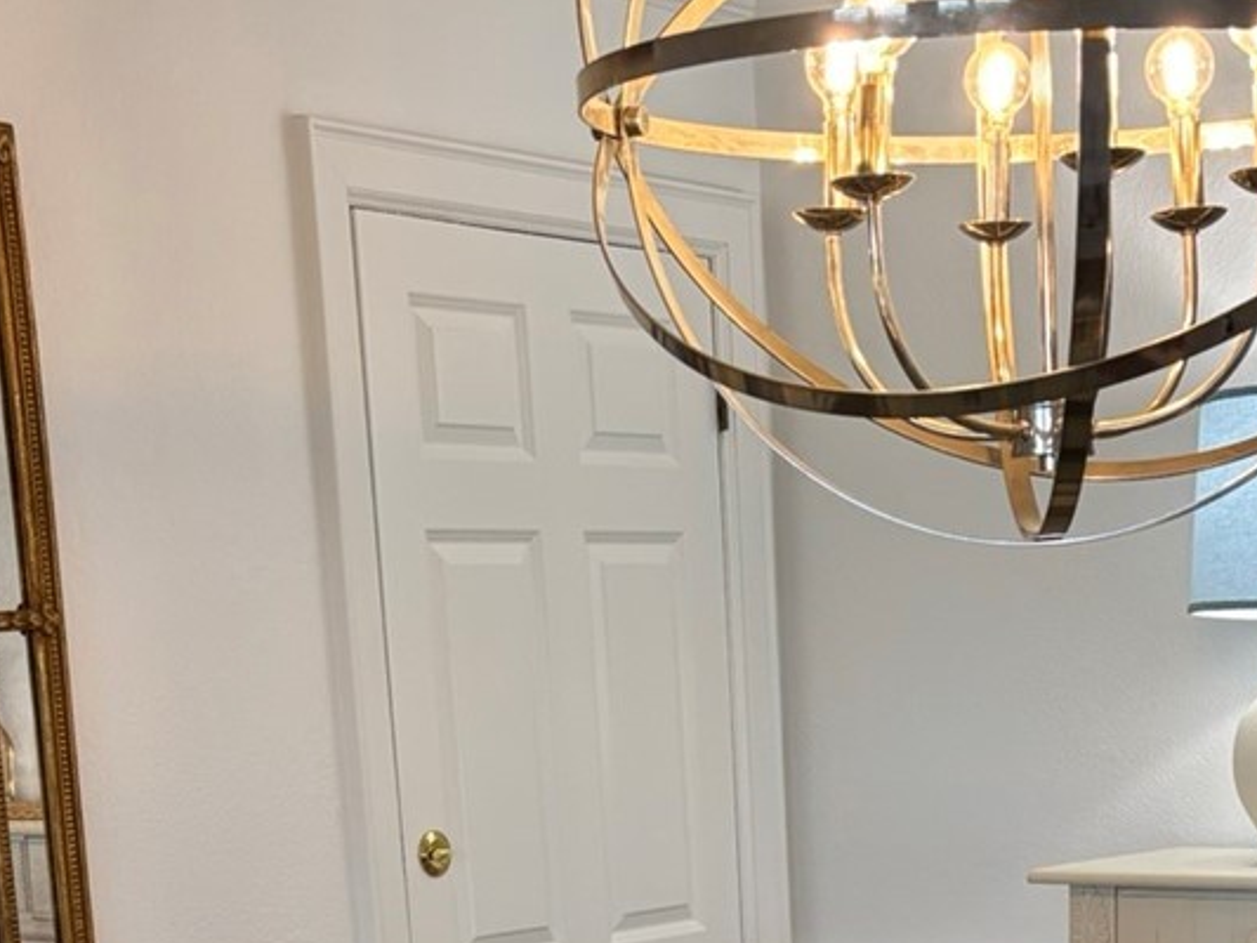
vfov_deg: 17.2
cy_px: 1372
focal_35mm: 78
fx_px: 2833
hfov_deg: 24.7
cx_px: 948
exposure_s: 1/120
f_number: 1.6
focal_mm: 5.96
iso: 100
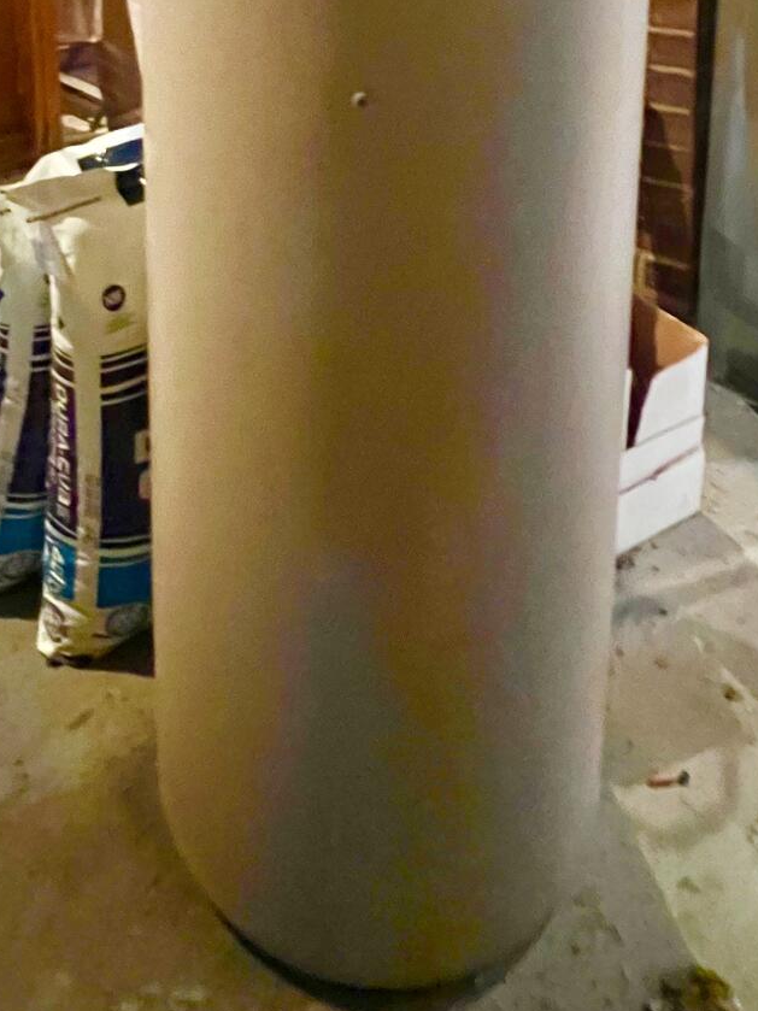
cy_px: -34
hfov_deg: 45.3
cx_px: 328
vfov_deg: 47.0
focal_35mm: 31
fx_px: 905
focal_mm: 1.57
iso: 1000
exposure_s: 1/30
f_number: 1.8
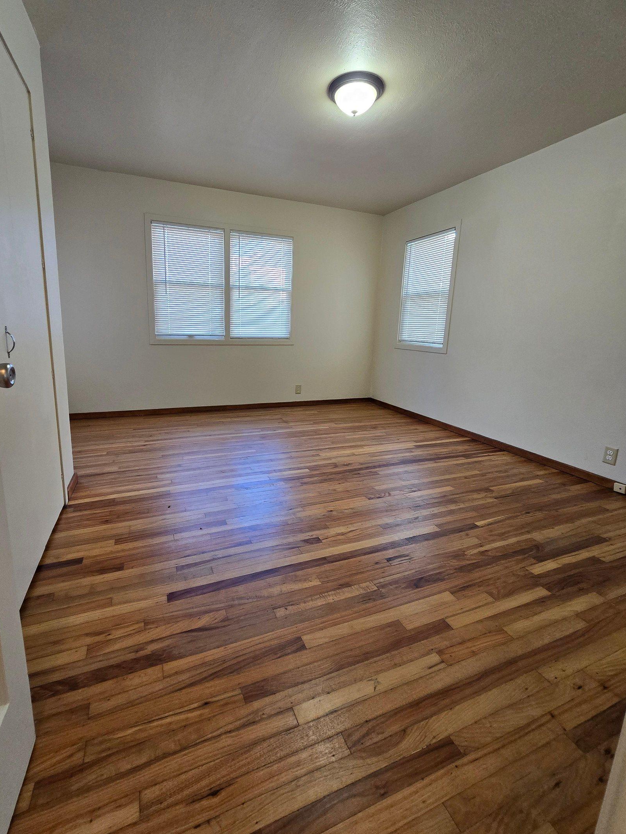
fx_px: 337
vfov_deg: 102.0
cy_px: 399
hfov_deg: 85.6
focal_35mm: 14
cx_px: 297
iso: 200
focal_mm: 2.2
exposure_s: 1/60
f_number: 2.2
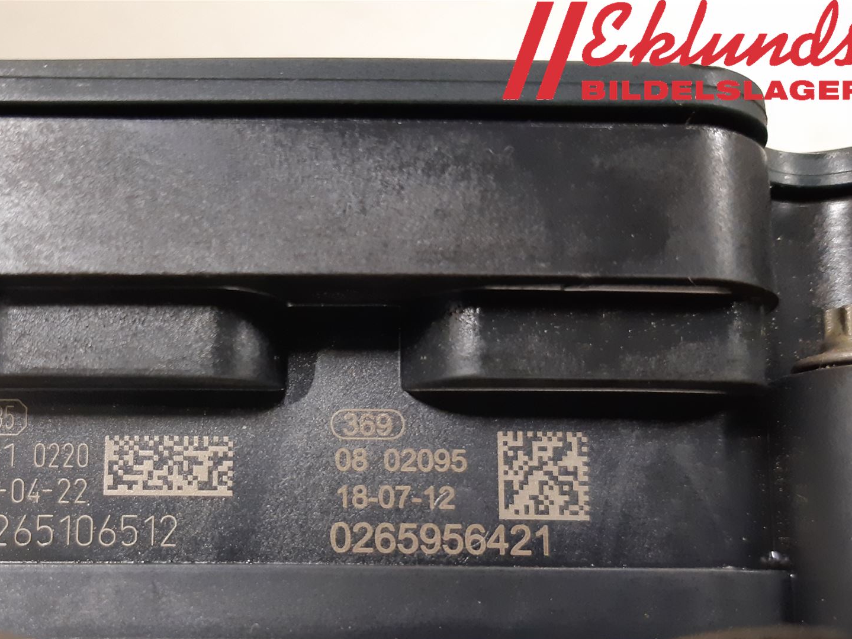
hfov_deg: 49.0
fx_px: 911
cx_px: 259
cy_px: 454
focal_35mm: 37
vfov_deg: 38.0
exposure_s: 1/33
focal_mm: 3.93
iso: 250
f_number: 1.7
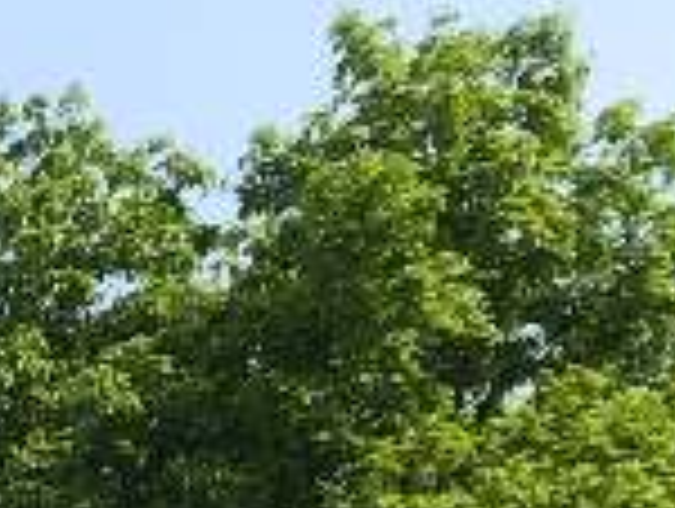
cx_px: -1490
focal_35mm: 191
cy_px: 1326
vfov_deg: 7.2
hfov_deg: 8.4
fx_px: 3730
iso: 20
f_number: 1.8
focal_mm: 3.99
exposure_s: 1/1946
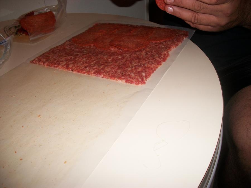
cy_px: 94
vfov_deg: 44.2
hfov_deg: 56.8
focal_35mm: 32
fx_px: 232
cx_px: 126
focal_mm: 5.7
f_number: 2.9
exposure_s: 1/60
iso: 80
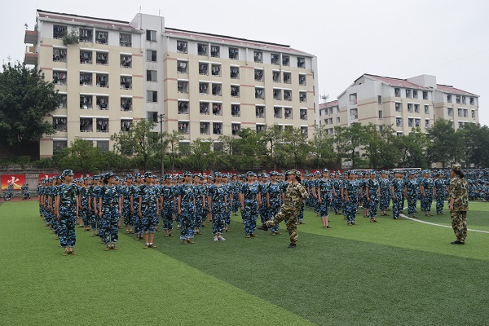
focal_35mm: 32
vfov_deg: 41.7
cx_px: 244
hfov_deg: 59.5
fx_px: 428
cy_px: 163
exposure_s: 1/250
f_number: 8
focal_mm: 21
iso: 280
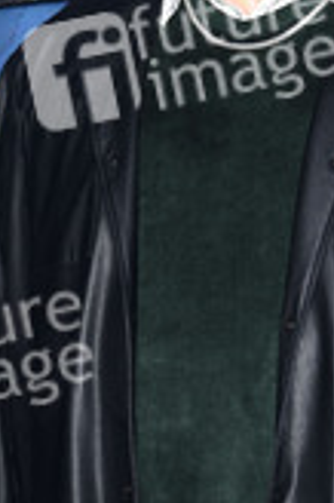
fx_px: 4239
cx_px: 270
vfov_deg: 6.8
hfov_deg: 4.5
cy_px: 212
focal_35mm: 304
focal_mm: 125
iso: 500
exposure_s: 1/200
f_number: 5.6
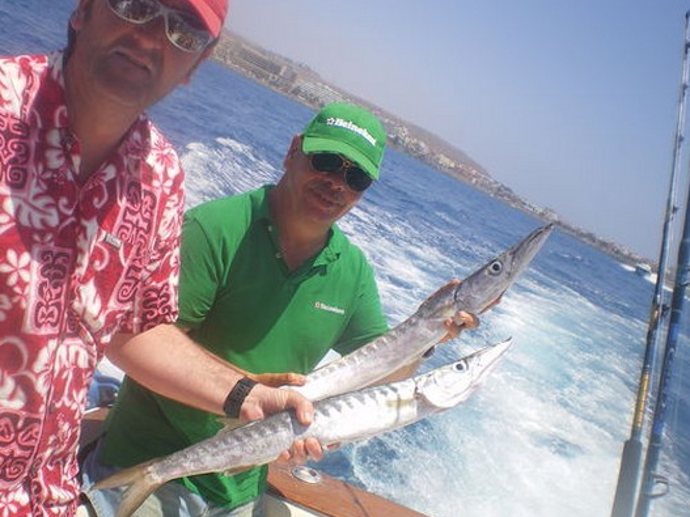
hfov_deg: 43.7
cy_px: 259
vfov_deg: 33.6
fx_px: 857
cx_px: 292
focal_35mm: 43
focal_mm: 6.3
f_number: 4.6
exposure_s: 1/500
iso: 50
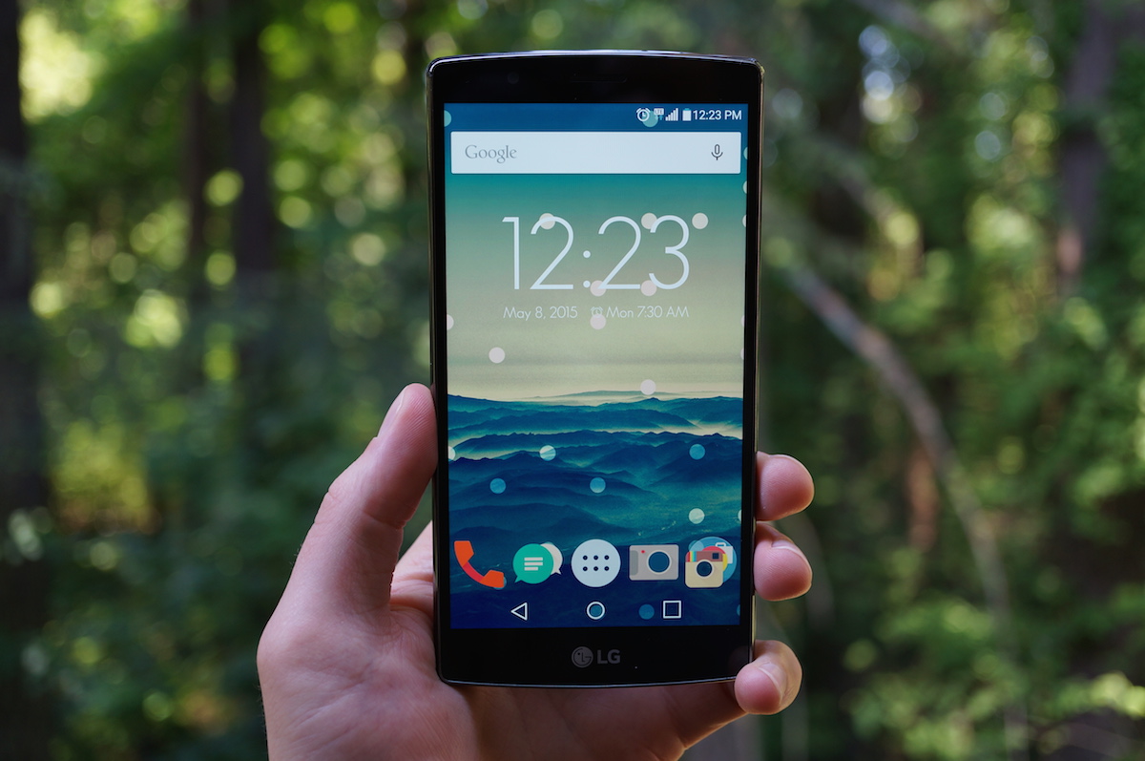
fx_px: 1429
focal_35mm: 45
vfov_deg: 29.8
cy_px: 380
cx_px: 572
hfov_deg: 43.7
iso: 125
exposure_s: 1/60
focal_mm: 30
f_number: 4
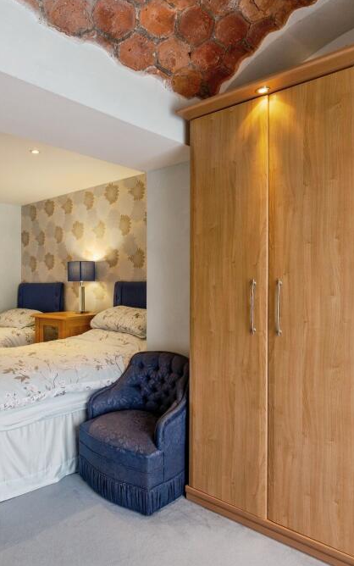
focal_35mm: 25
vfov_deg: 72.5
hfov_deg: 48.5
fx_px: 386
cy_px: 287
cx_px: 120
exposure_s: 1/13
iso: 320
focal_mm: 16
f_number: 8
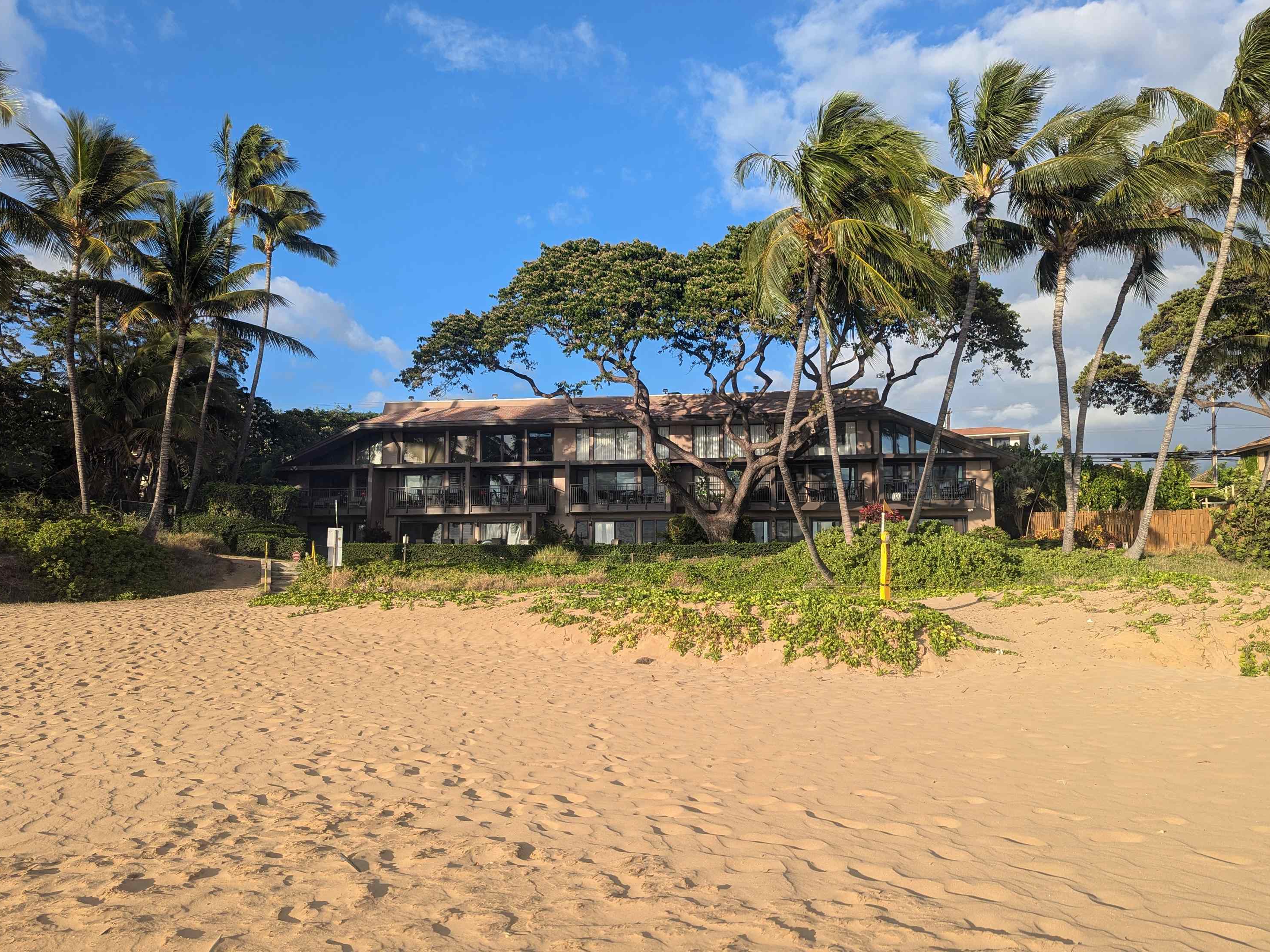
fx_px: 917
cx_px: 642
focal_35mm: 25
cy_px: 476
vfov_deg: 54.9
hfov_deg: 69.4
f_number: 1.85
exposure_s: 1/1099
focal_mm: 6.81
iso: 42
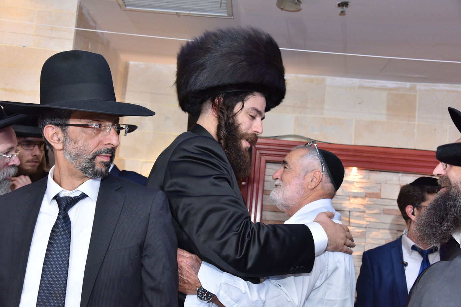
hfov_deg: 44.5
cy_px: 154
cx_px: 230
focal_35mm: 44
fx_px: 563
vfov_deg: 30.5
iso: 1600
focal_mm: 44
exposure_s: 1/160
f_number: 6.3
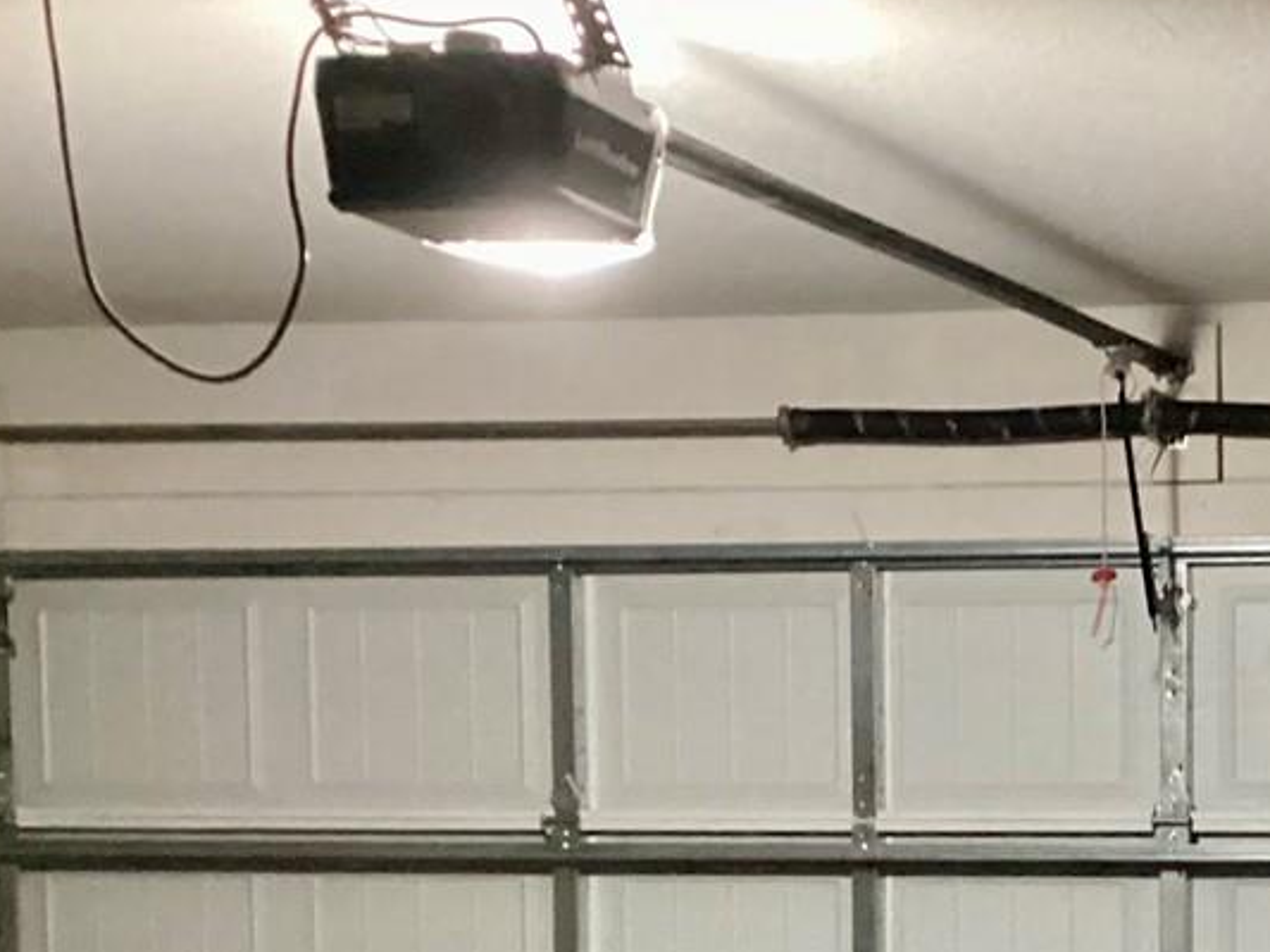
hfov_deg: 20.3
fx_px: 3413
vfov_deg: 15.6
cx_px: 1306
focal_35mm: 93
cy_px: 950
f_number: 2.4
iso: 800
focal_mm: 3.3
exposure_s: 1/24
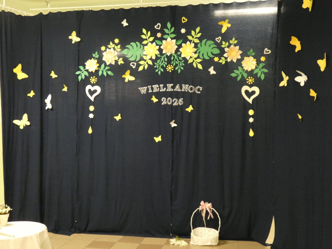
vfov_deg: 33.6
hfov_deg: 43.9
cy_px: 124
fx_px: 412
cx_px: 166
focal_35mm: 43
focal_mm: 7.8
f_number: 3.7
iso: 1600
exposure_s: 1/20
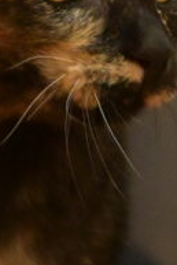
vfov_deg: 7.2
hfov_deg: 4.8
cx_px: 42
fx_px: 2105
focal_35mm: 286
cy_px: 258
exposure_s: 1/250
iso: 8000
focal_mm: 36
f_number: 5.3
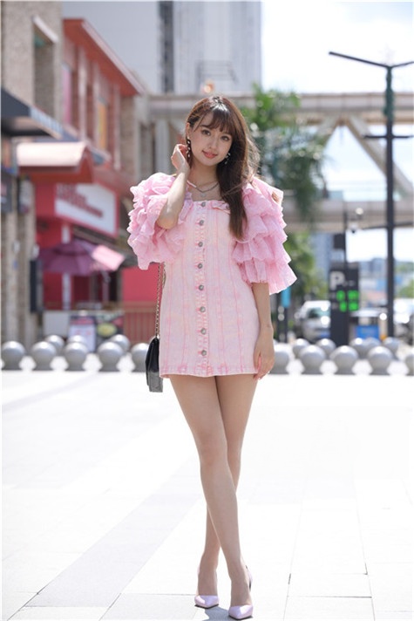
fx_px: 1655
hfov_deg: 14.3
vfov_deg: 21.2
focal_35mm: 96
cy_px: 310
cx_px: 207
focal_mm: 96
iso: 100
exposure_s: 1/500
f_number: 4
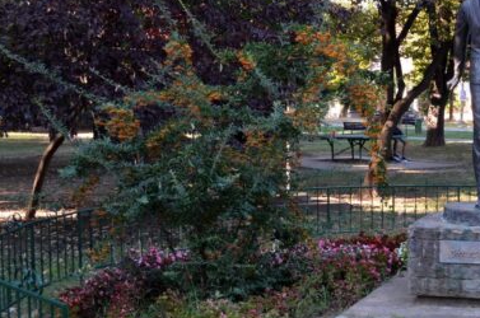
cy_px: 165
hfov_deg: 33.6
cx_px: 466
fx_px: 732
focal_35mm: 55
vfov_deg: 24.5
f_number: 5
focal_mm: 18
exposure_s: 1/100
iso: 400
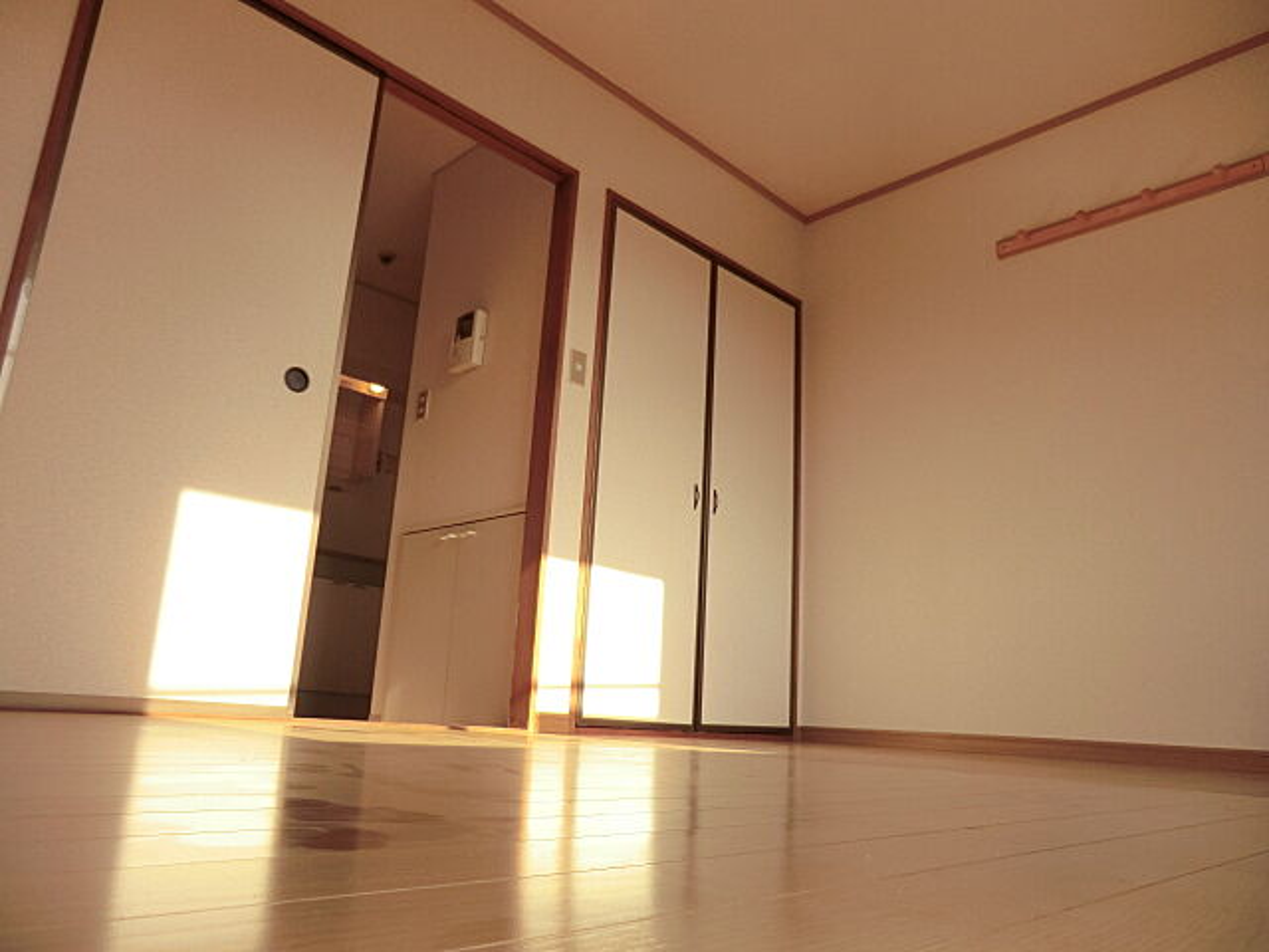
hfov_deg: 71.6
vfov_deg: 56.8
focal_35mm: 24
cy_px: 476
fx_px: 880
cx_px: 634
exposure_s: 1/200
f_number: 3.2
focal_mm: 4.3
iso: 80
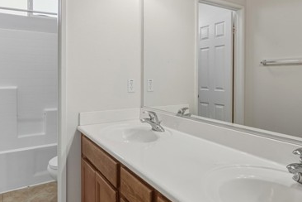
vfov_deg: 46.0
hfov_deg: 65.3
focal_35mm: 28
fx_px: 235
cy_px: 77
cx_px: 167
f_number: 9
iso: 250
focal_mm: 16
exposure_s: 1/250
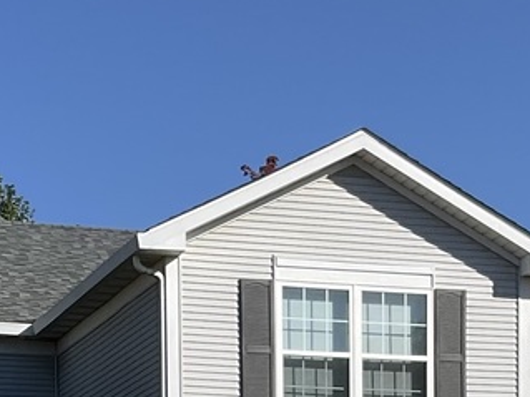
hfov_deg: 15.1
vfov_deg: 10.4
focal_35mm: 131
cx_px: 249
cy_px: 792
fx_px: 2005
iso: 16
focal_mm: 3
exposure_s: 1/2801
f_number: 1.8
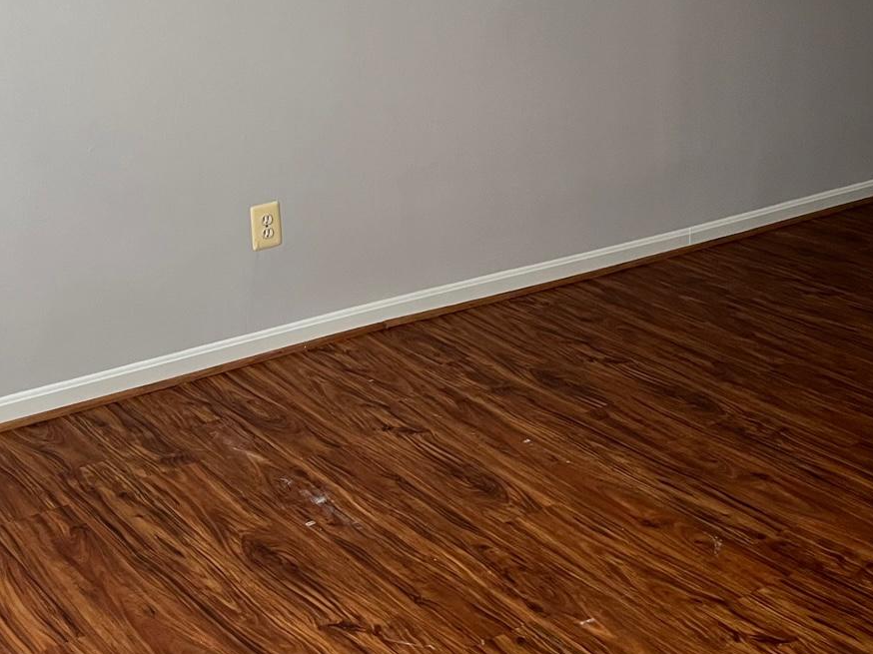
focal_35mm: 60
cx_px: 462
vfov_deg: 24.1
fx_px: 1513
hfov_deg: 32.2
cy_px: 160
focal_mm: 5.1
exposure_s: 1/60
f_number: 1.6
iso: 160
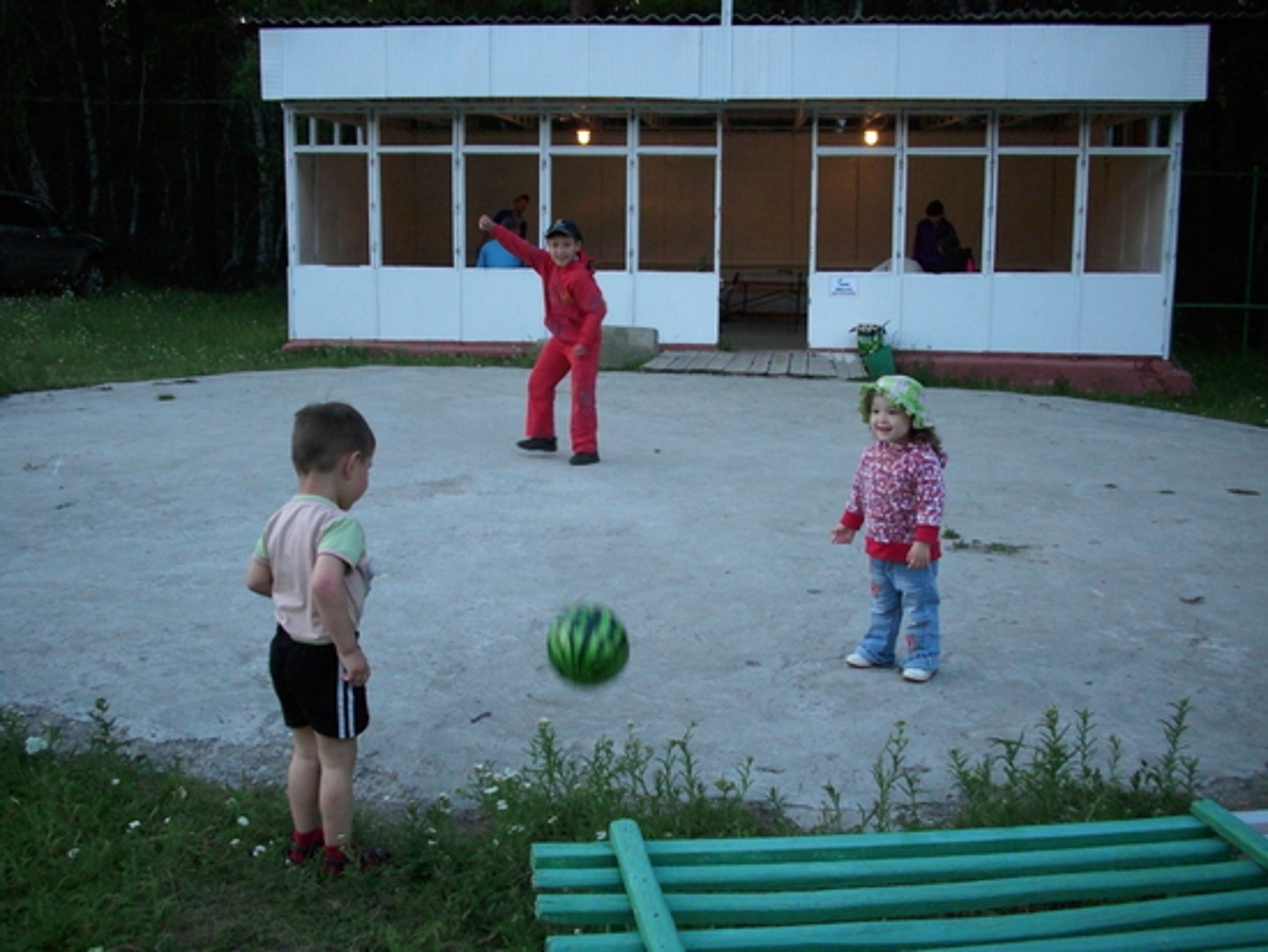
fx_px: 1136
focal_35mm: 31
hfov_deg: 58.3
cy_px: 476
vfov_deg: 45.5
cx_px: 634
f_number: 2.8
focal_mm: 6.2
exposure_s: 1/60
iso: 200
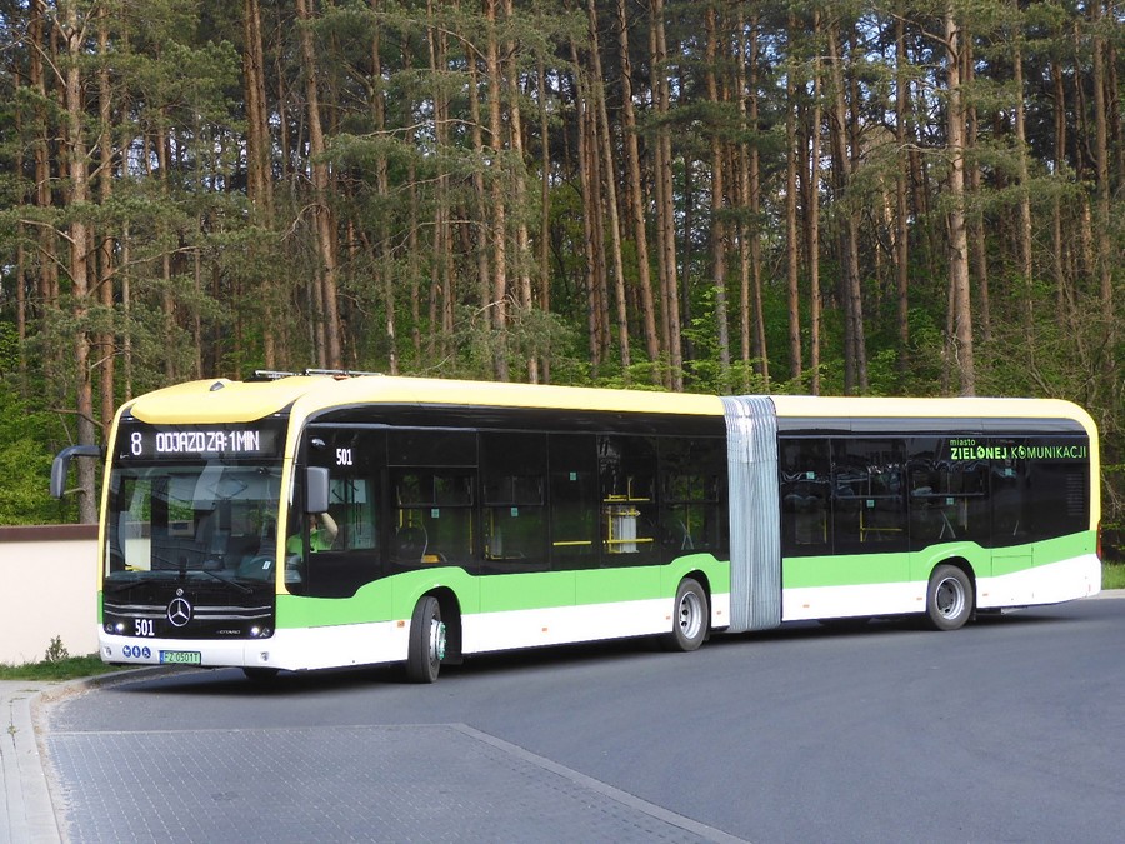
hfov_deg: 25.3
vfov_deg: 19.1
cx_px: 562
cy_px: 422
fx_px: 2502
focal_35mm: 77
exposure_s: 1/250
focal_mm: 13.7
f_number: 4.5
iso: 160
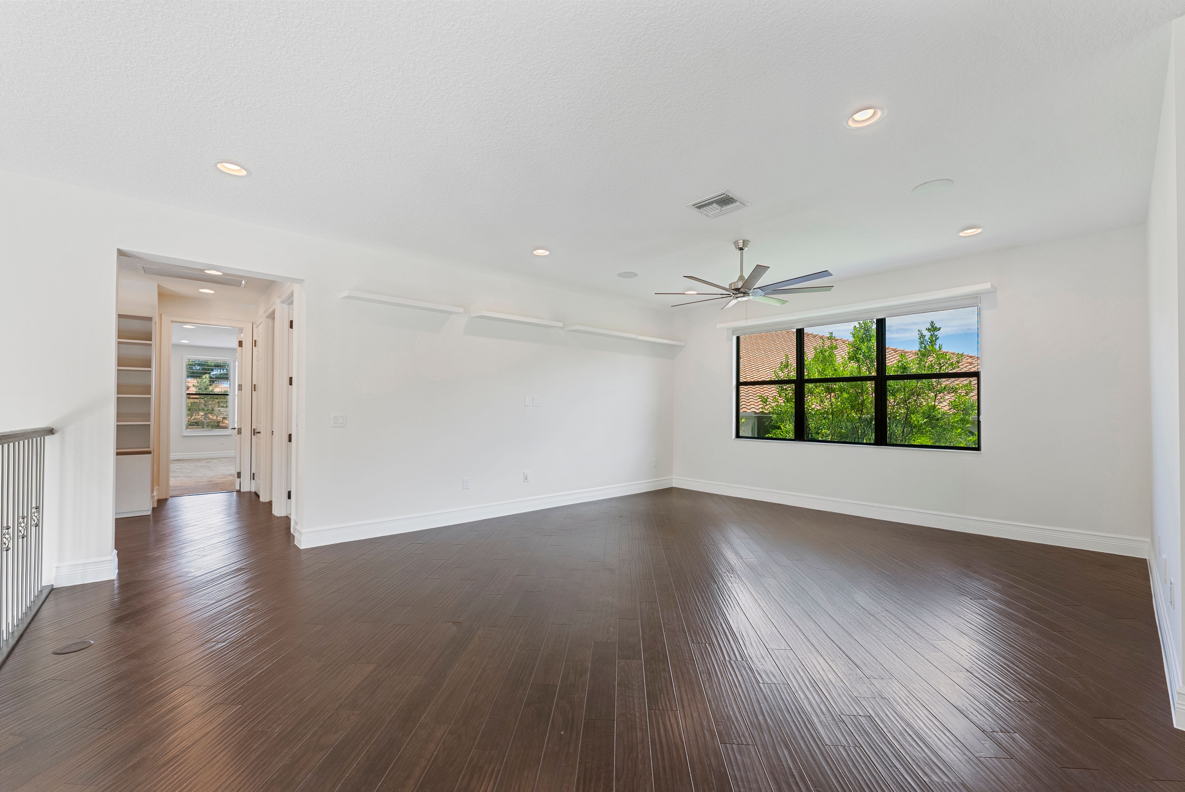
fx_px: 481
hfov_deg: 101.9
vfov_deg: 78.9
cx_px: 592
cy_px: 396
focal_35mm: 15
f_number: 6.3
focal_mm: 14.6
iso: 200
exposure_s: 1/30
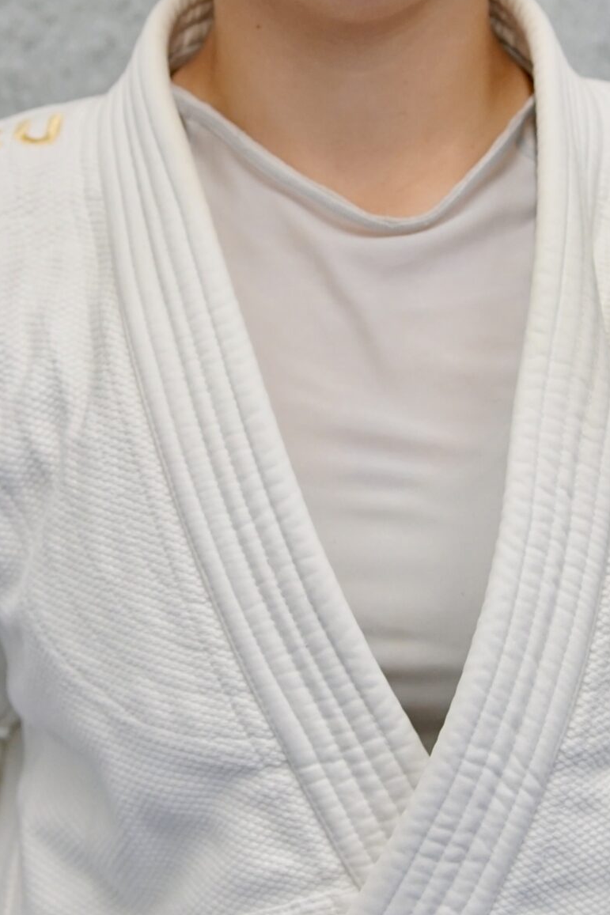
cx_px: 355
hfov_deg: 7.3
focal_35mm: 188
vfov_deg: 10.9
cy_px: 233
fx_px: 4779
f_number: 4
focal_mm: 85
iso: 800
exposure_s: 1/160
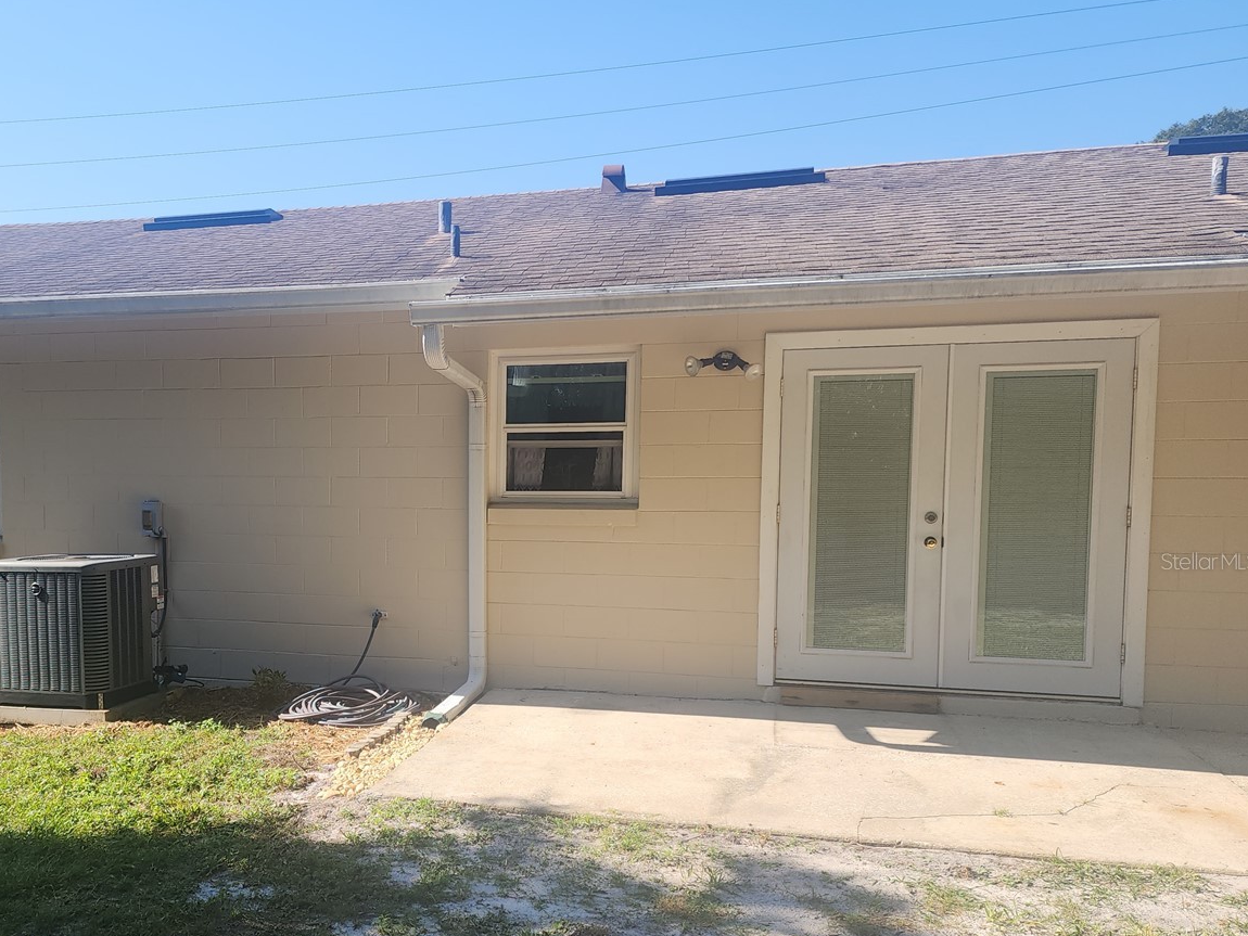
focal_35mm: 32
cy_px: 561
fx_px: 1154
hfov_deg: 55.4
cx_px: 395
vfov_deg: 44.0
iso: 12
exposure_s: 1/601
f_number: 1.8
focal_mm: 6.4
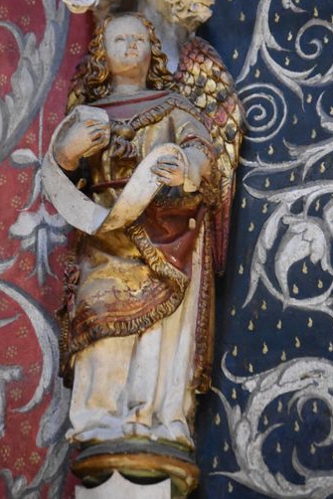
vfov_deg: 10.3
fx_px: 2755
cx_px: 149
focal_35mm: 199
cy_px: 175
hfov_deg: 6.9
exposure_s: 1/125
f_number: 4.5
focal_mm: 95
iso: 8000
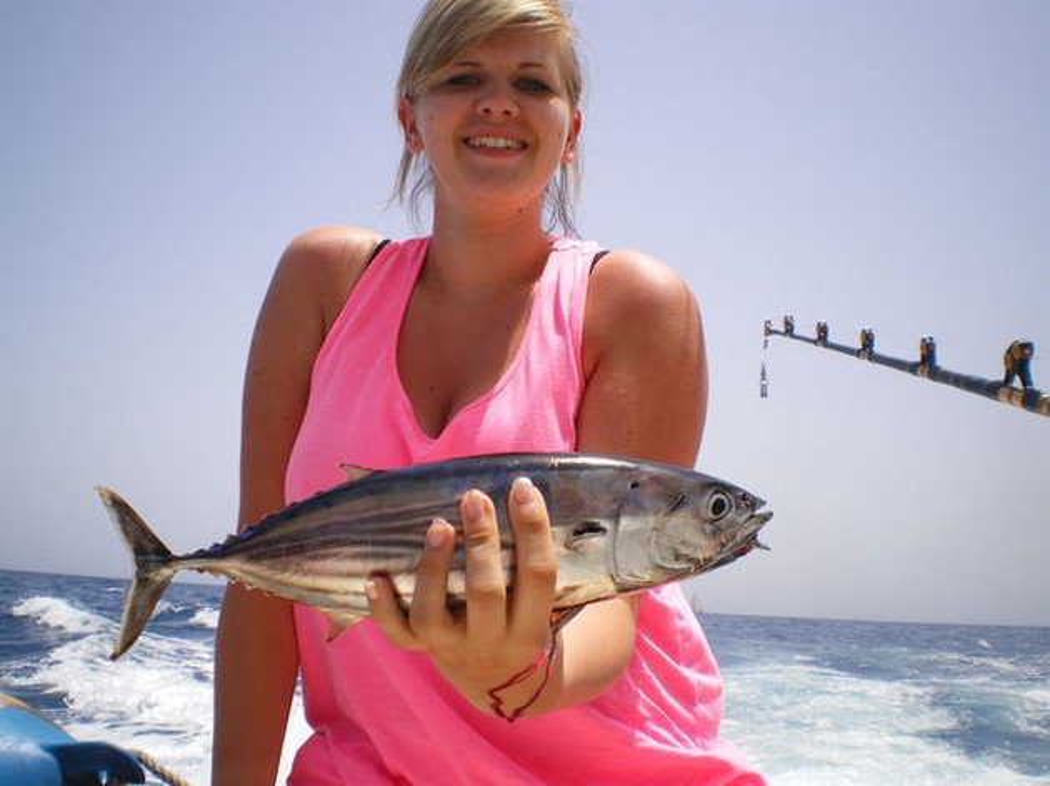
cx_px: 525
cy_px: 393
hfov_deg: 51.4
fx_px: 1092
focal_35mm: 36
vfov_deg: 39.6
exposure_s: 1/500
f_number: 4.6
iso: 50
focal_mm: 6.3
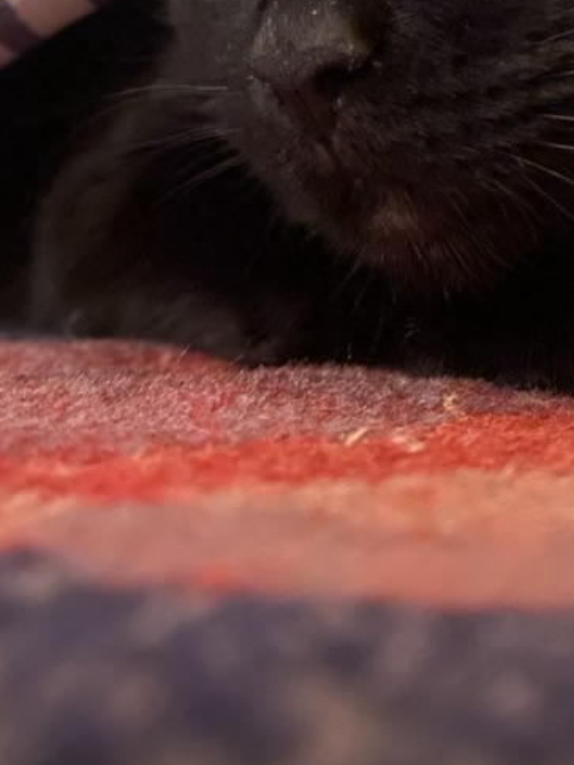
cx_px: 443
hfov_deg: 26.2
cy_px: 52
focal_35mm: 55
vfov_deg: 32.8
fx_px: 1216
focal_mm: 4.25
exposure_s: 1/8
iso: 1000
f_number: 1.8
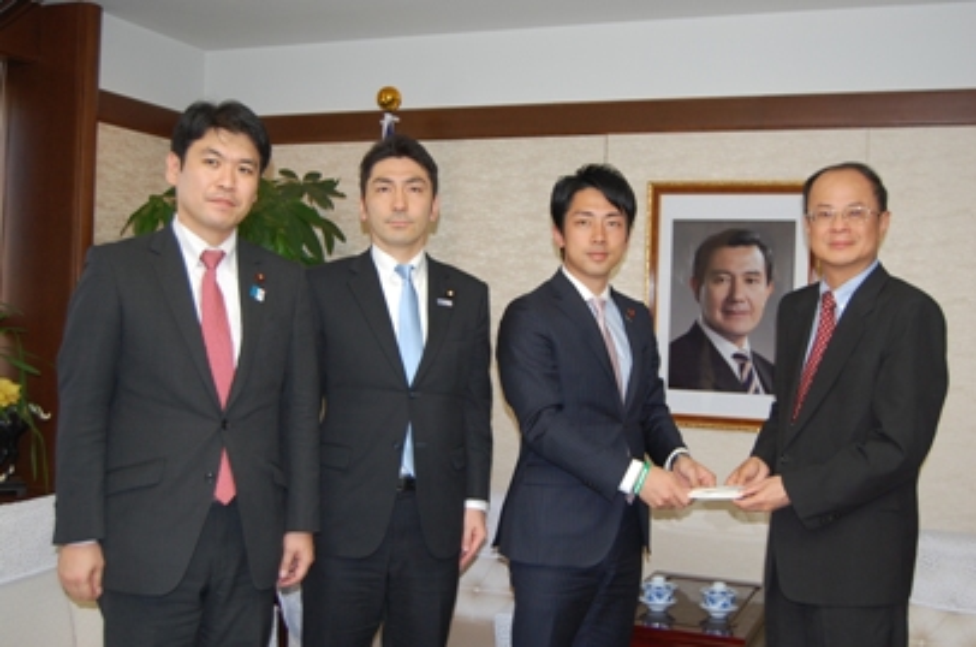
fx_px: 1055
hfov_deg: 49.6
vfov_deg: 34.1
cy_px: 324
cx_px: 488
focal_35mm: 39
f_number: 4.2
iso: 400
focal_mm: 26
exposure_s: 1/60
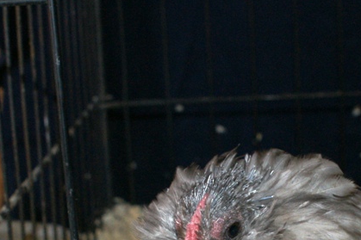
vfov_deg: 12.2
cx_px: 245
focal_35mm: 110
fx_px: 1103
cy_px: 259
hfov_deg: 18.5
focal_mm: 30
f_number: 7.1
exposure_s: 1/60
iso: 800
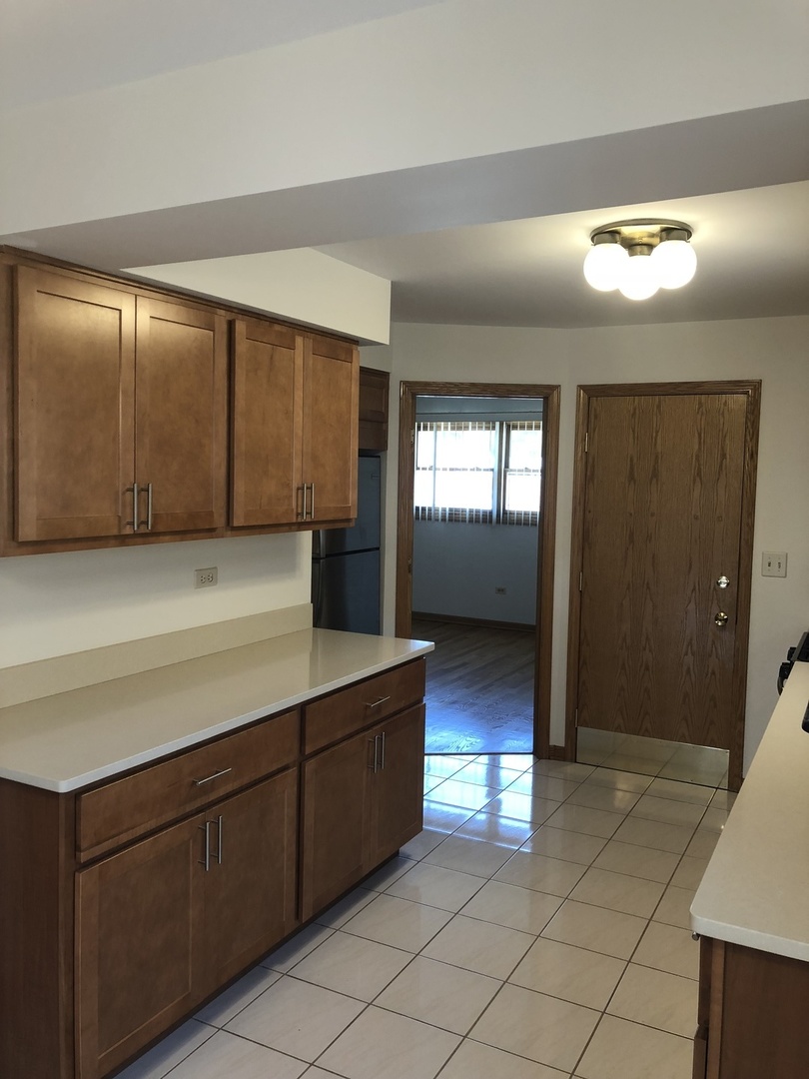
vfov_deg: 63.4
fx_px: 873
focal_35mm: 28
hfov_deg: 49.7
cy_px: 540
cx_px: 404
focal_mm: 3.99
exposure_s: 1/30
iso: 25
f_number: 1.8
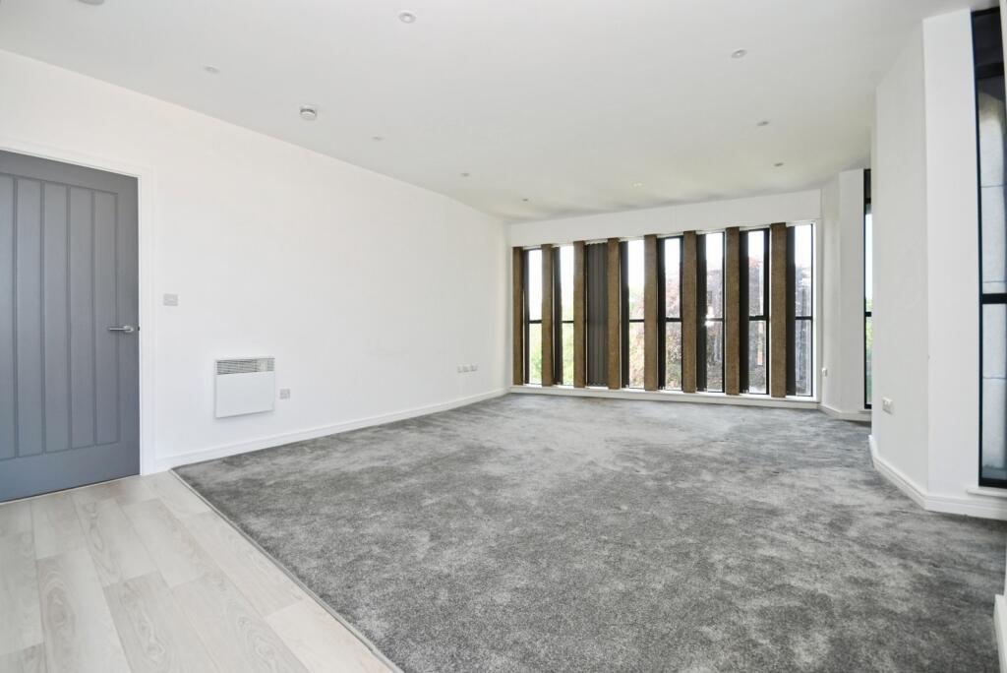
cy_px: 336
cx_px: 504
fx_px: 420
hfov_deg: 100.4
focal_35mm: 15
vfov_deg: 77.4
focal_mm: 10
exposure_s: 1/60
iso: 400
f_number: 8
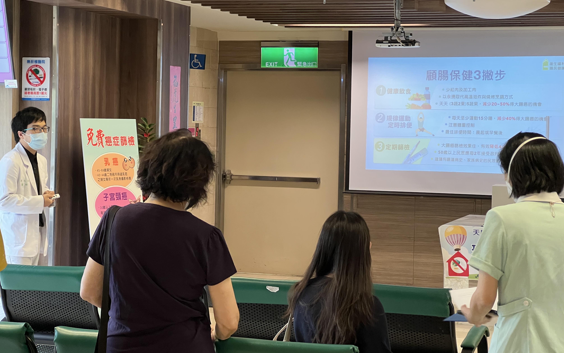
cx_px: 283
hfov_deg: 25.2
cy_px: 154
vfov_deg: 15.9
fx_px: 1260
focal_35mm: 82
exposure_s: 1/60
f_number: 2.8
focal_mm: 9
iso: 320
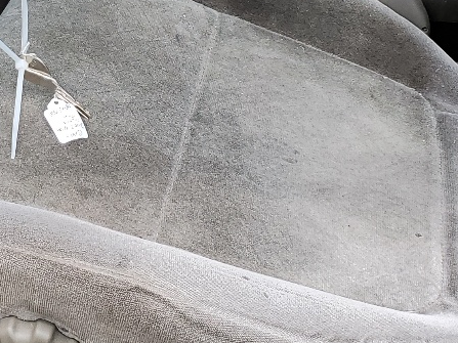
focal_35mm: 93
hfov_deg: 20.9
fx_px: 1230
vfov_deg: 15.6
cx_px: 97
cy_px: -6
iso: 50
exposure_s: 1/588
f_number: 1.5
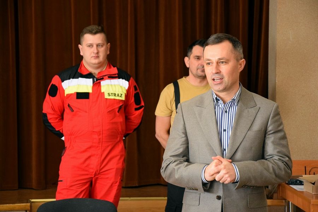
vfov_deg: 11.4
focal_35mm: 120
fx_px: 1060
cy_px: 106
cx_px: 159
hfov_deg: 17.1
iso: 2000
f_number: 5.3
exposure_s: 1/60
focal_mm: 80
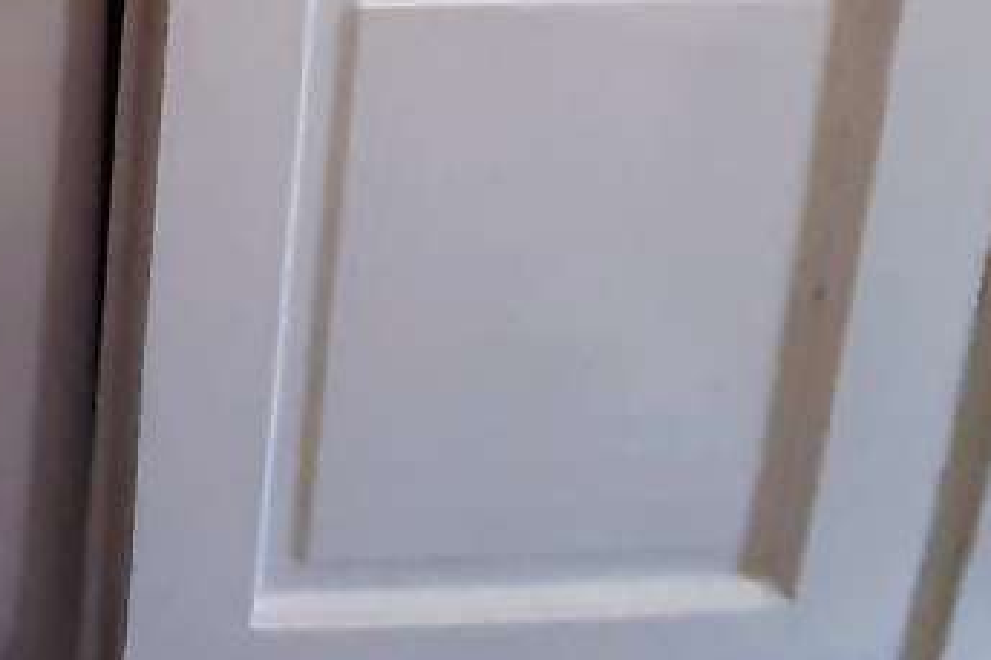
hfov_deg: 22.9
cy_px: -846
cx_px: -697
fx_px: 1623
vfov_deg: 15.3
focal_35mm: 59
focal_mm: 1.42
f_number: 2.2
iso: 320
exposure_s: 1/25
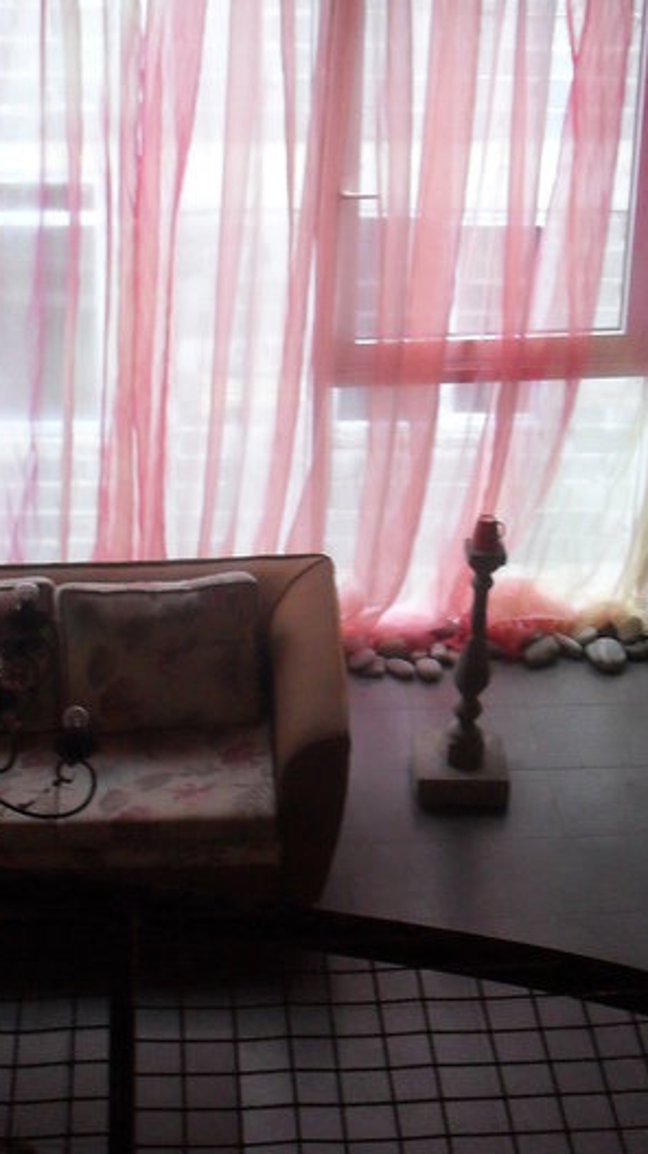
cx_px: 333
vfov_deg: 32.4
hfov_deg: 18.5
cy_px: 553
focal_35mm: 65
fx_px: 1988
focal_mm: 6.3
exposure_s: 1/20
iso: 200
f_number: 2.8
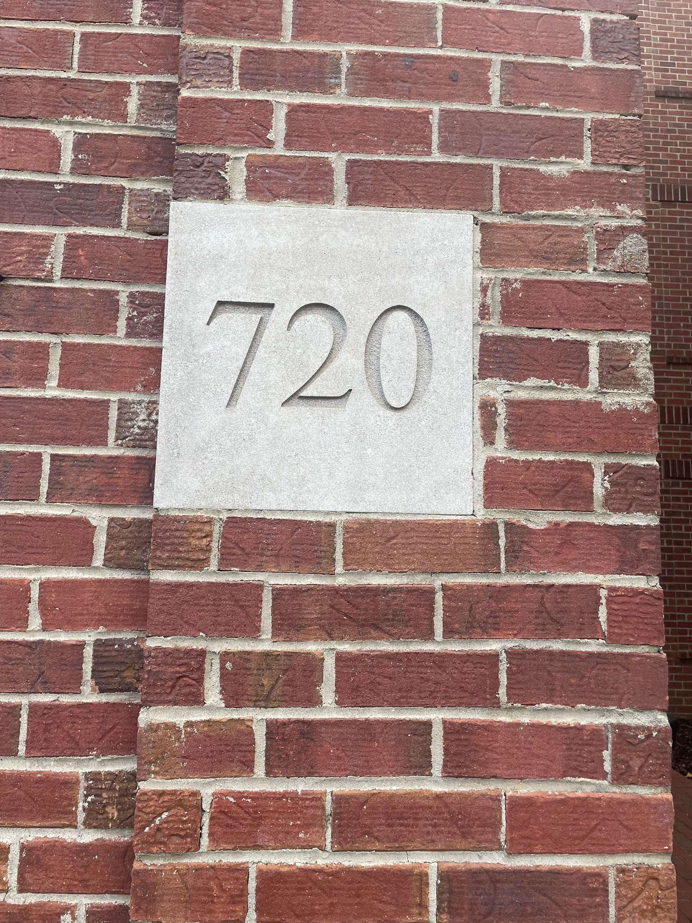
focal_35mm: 27
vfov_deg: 65.3
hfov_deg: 51.3
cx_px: 335
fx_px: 720
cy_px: 448
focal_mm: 4.2
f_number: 1.6
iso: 32
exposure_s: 1/329
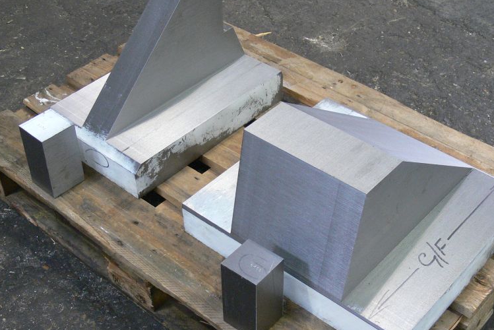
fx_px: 741
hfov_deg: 36.9
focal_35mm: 54
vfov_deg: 25.0
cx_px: 249
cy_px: 195
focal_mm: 8.1
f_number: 2.8
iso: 200
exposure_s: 1/8
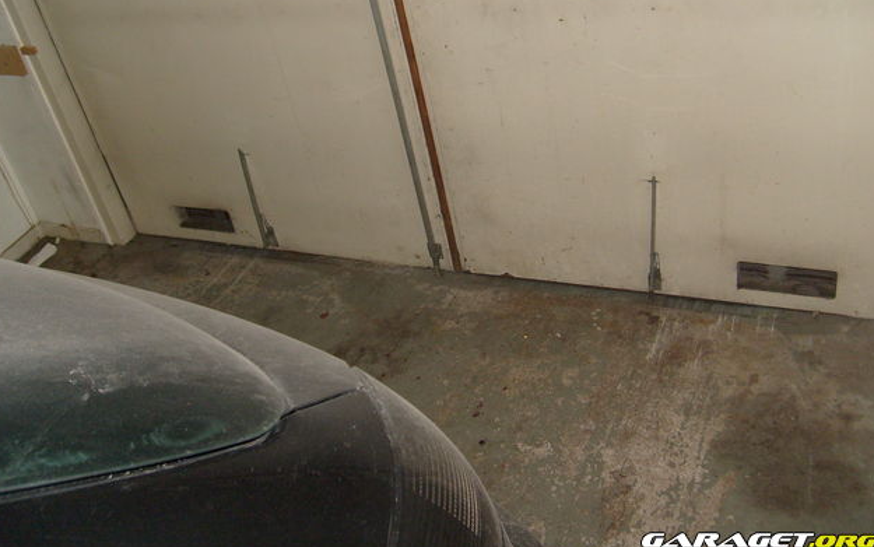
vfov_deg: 33.5
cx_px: 434
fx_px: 905
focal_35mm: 38
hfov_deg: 51.5
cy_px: 218
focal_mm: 5.8
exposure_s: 1/45
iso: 100
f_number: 2.8
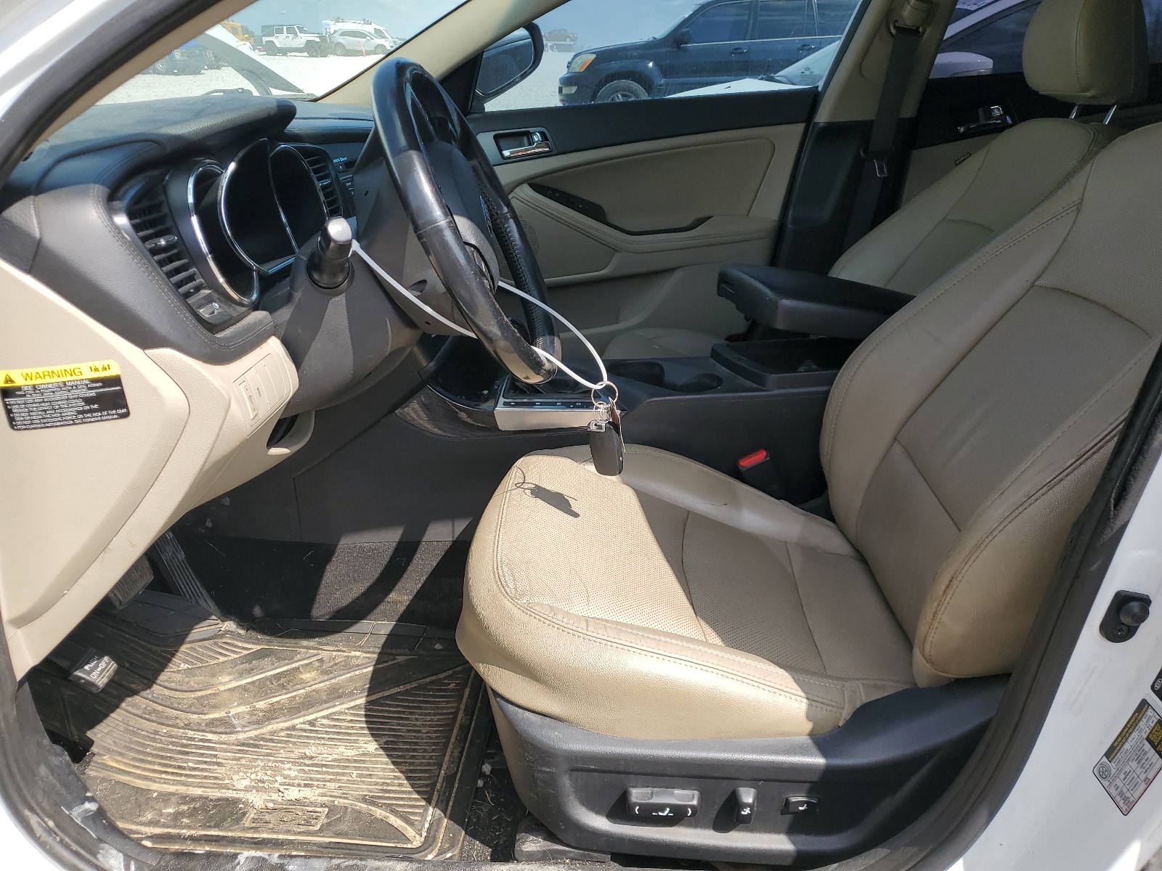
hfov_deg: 67.3
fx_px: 873
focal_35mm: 26
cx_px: 581
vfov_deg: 53.1
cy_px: 436
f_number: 1.5
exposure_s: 1/1667
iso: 50
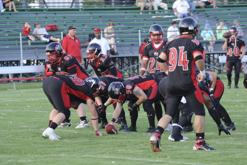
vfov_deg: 4.6
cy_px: 82
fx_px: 2058
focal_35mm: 300
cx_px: 124
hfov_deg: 6.9
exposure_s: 1/320
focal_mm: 300
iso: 1000
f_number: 10
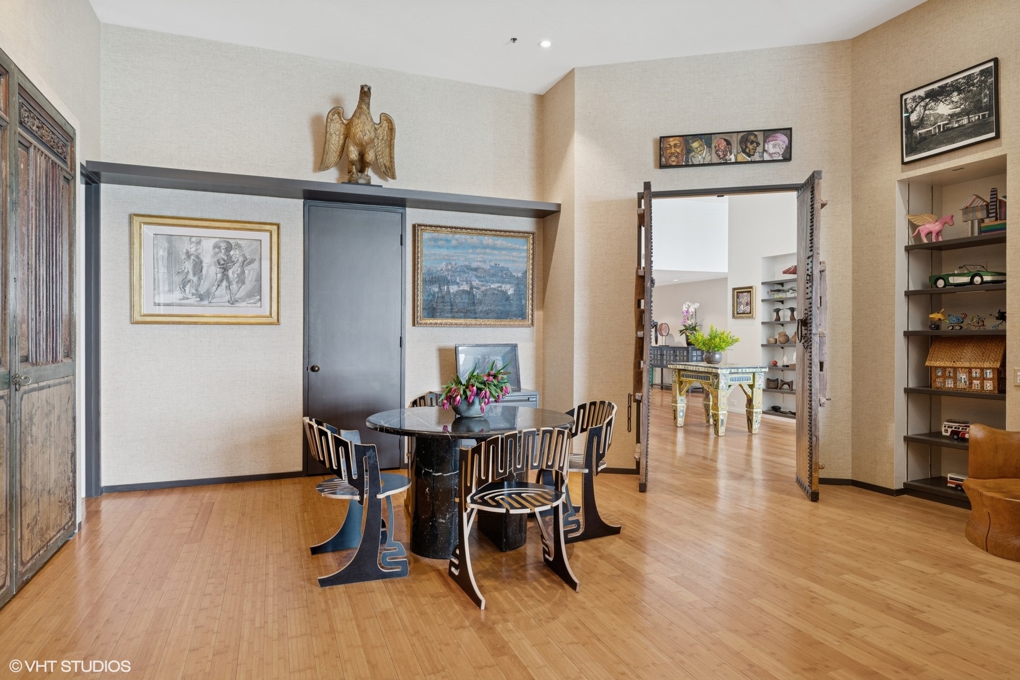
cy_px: 340
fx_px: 595
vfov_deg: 59.5
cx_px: 510
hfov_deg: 81.2
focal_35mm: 21
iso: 320
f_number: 8
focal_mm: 21
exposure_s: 1/10
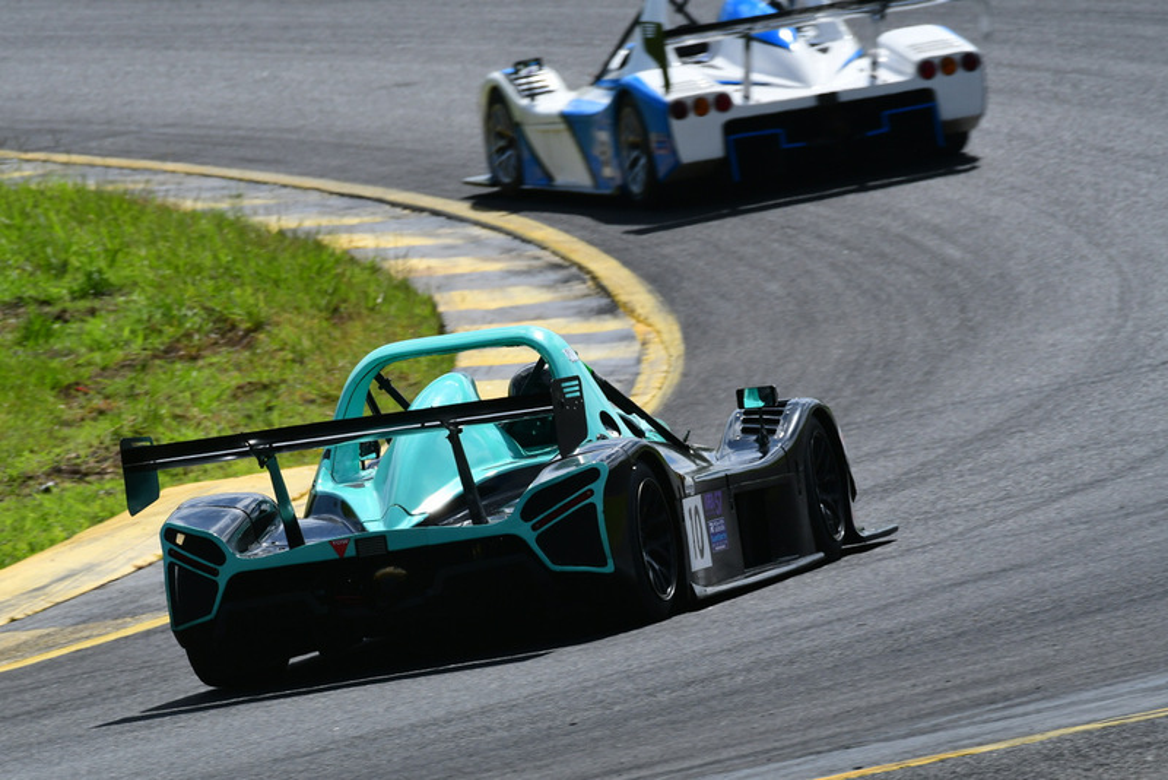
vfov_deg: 2.4
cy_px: 390
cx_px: 584
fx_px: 18986
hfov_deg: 3.5
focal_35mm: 585
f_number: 11
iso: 320
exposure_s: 1/640
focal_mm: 390
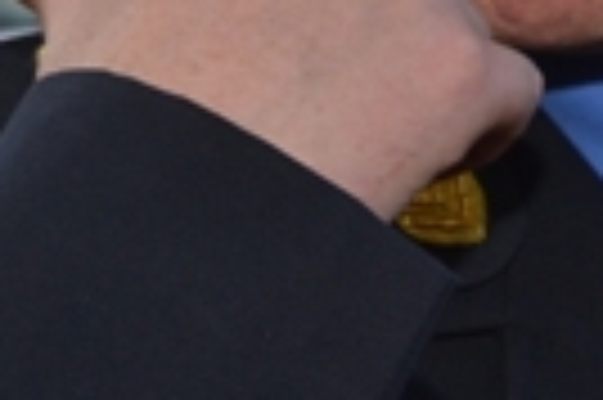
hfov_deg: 7.5
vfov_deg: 5.0
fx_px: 4550
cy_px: -326
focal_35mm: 272
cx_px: 796
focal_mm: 38
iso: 220
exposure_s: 1/200
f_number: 8
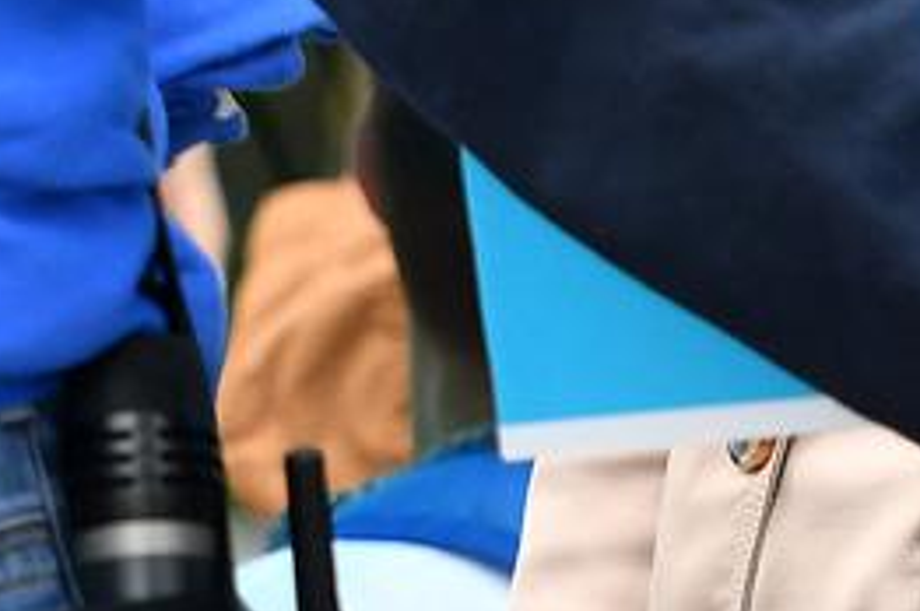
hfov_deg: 2.0
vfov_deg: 1.3
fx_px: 26519
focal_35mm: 1039
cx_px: -281
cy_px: -1078
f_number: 5
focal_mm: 170
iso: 200
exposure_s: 1/250
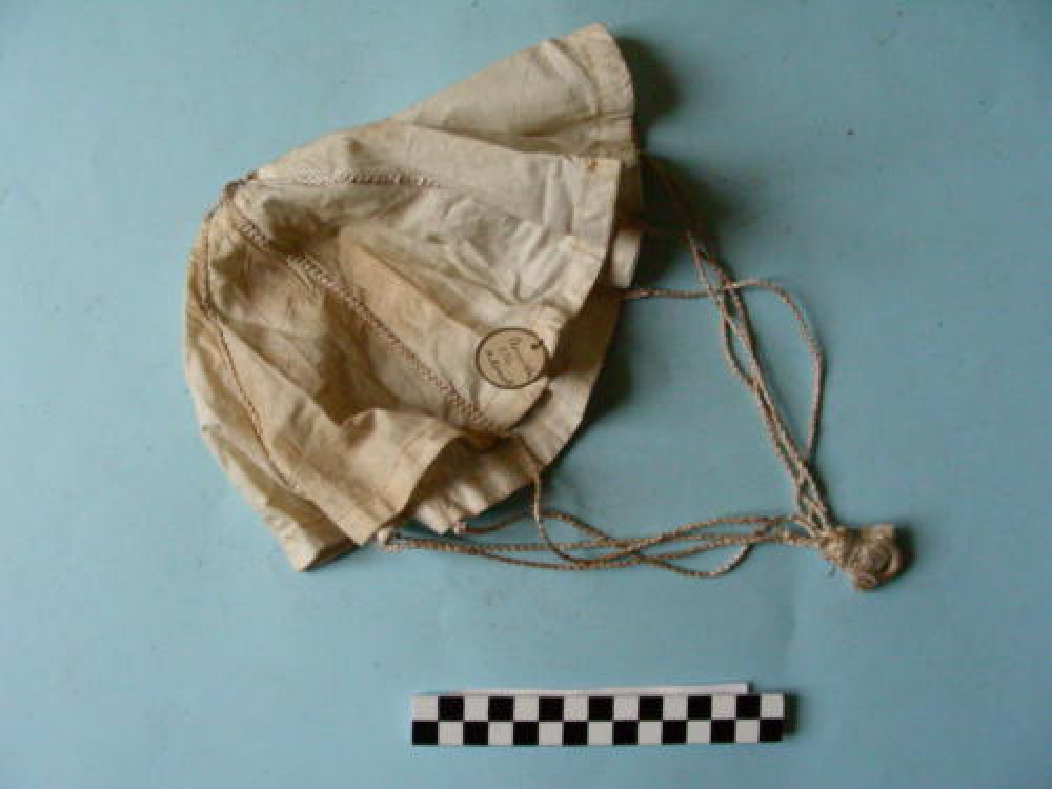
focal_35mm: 38
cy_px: 394
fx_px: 1155
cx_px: 526
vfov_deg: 37.7
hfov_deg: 49.0
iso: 400
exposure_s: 1/63.2
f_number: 3.5
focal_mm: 6.3
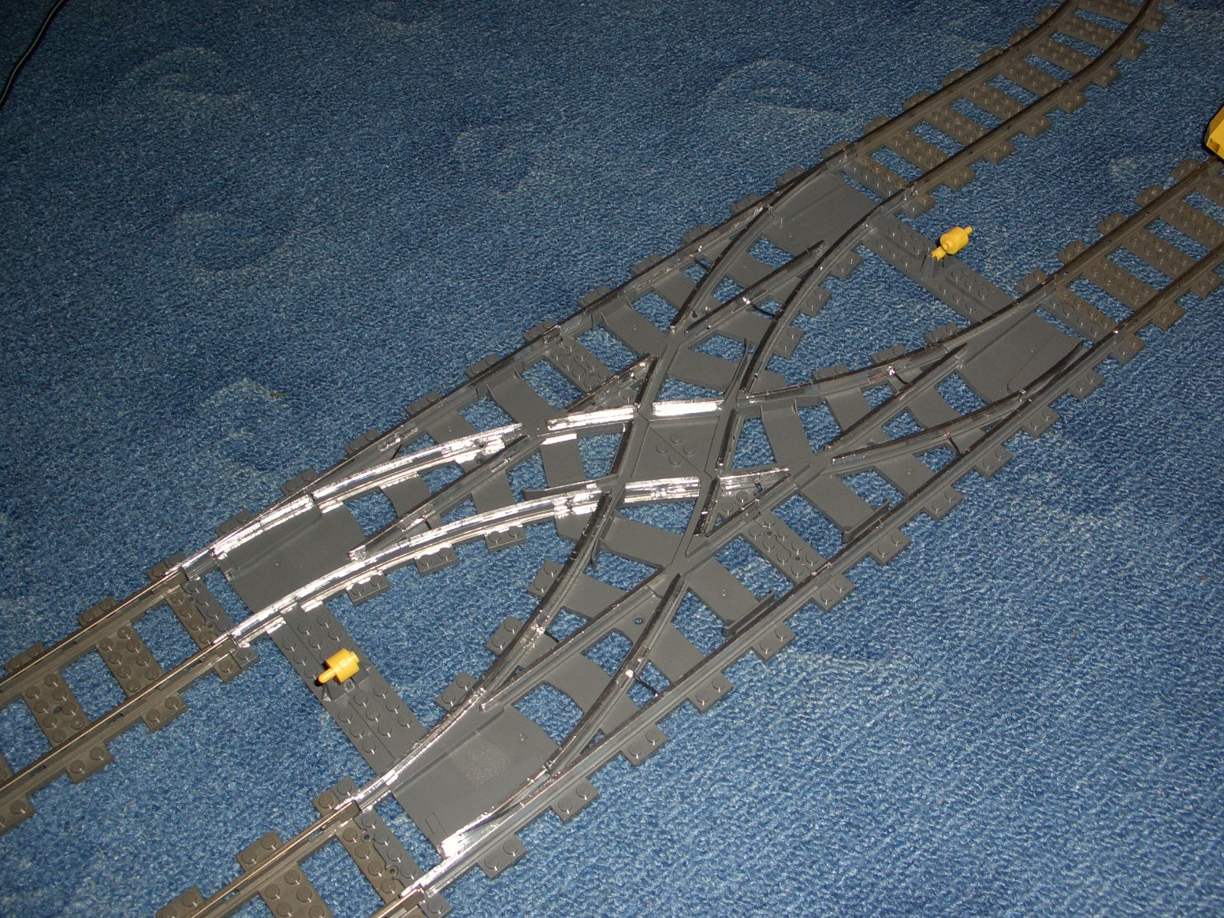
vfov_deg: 41.8
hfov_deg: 54.0
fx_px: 1202
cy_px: 451
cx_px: 620
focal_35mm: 34
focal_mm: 7.1
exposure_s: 1/60
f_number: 4
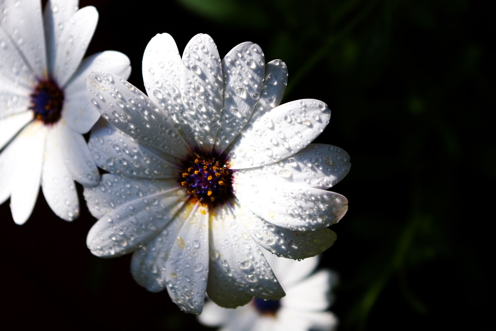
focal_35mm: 82
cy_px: 166
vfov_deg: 16.6
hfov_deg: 24.6
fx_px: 1137
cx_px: 248
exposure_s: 1/500
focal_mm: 55
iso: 200
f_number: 8
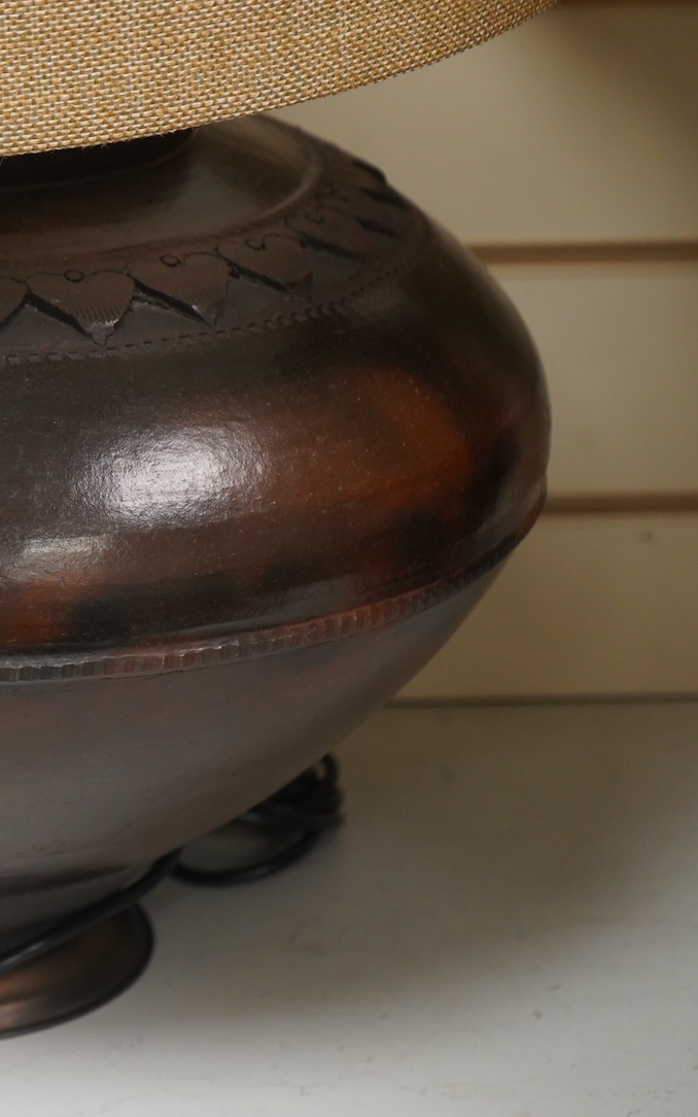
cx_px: -91
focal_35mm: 113
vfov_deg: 18.4
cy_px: 563
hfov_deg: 11.4
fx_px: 3437
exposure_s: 1/160
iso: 2500
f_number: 5.6
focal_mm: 70
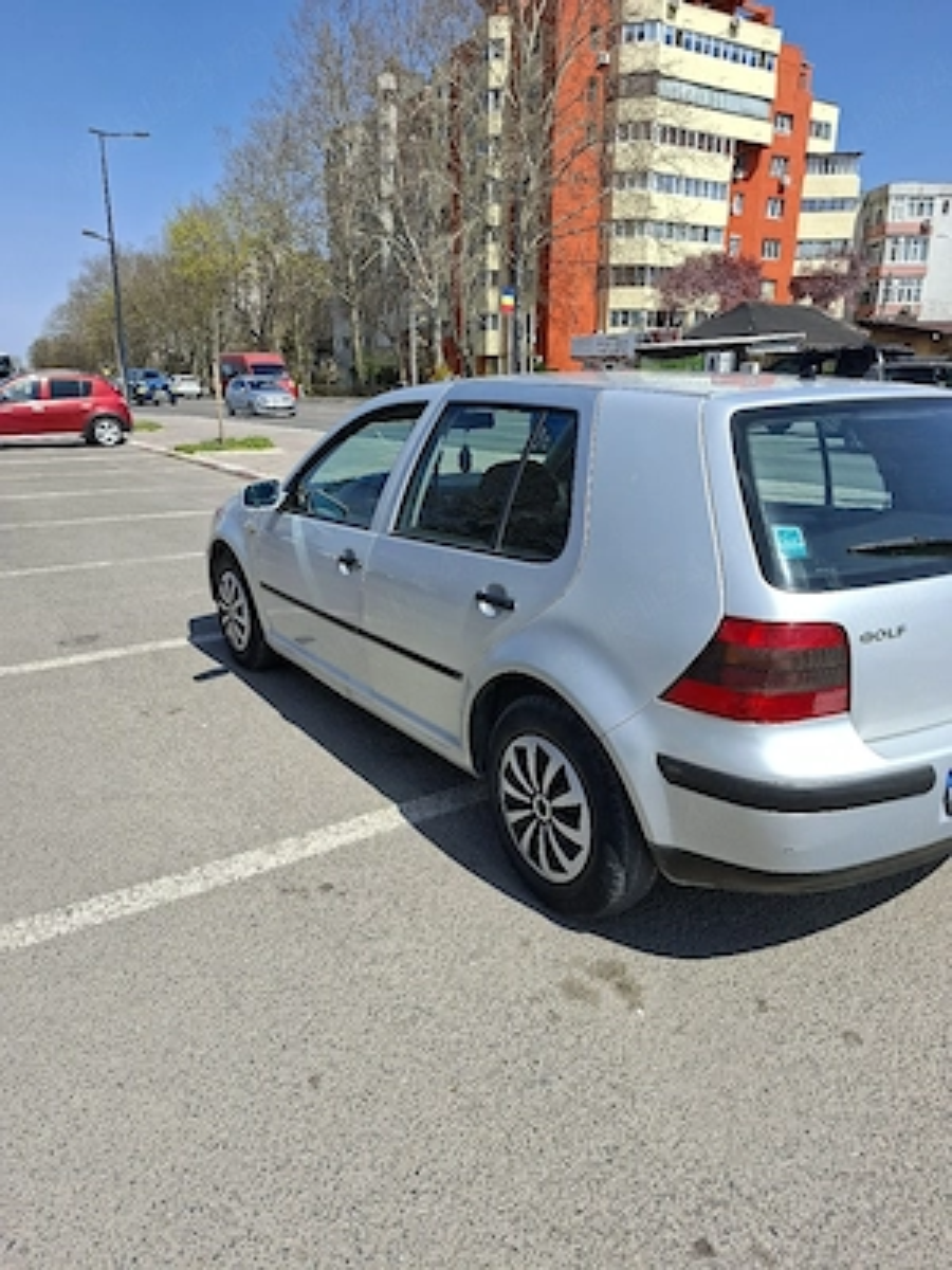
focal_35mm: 23
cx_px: 476
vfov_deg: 73.9
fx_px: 843
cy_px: 635
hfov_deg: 58.9
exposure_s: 1/2000
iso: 50
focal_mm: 5.54
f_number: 1.8
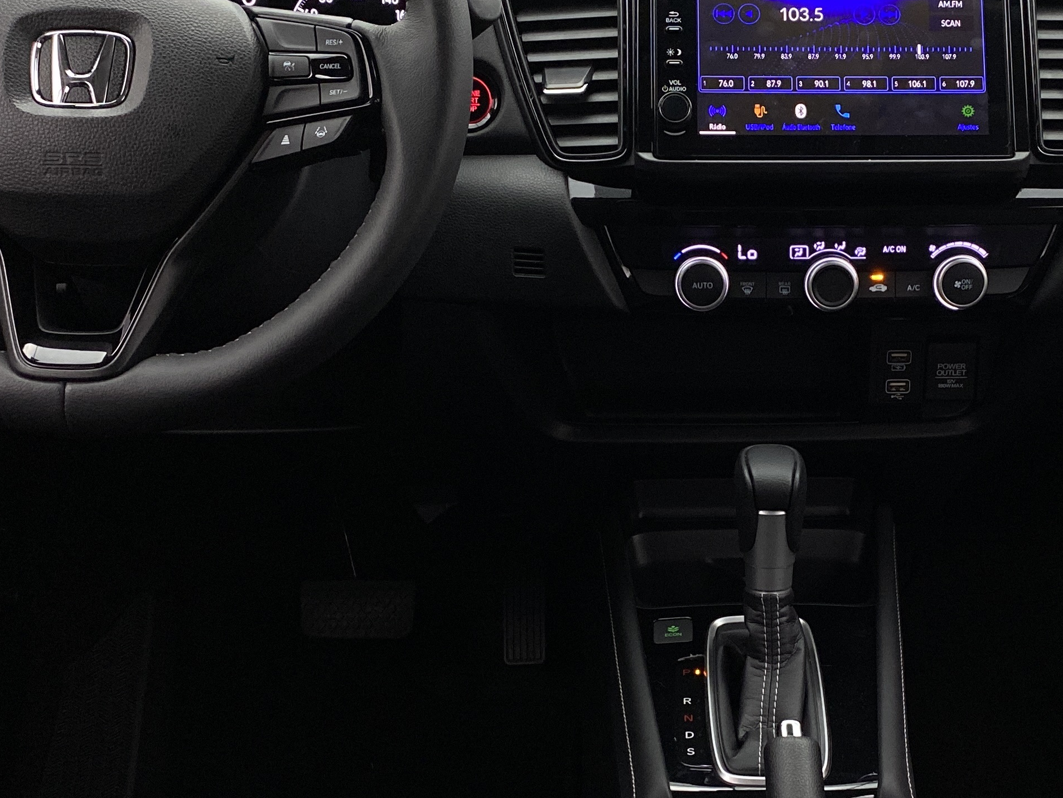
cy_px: 510
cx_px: 727
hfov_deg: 34.5
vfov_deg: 26.5
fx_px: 1689
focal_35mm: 55
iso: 160
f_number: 1.8
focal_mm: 4.25
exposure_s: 1/60
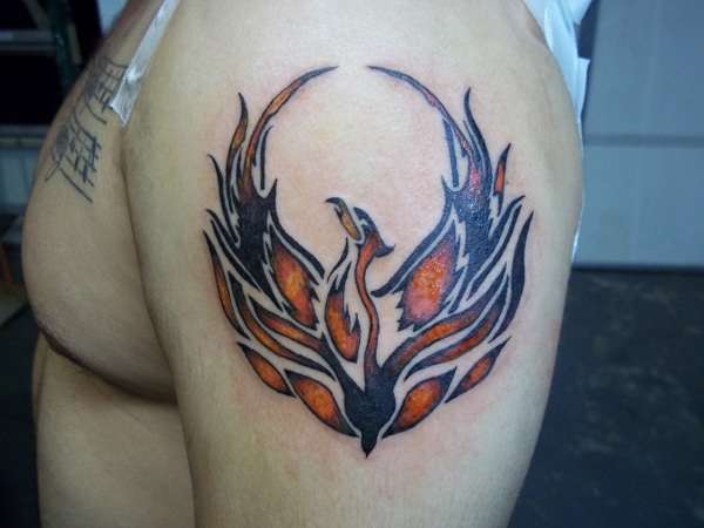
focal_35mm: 36
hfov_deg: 51.4
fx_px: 732
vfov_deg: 39.7
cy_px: 264
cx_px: 352
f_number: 3.1
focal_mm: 6.5
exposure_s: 1/15
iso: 160
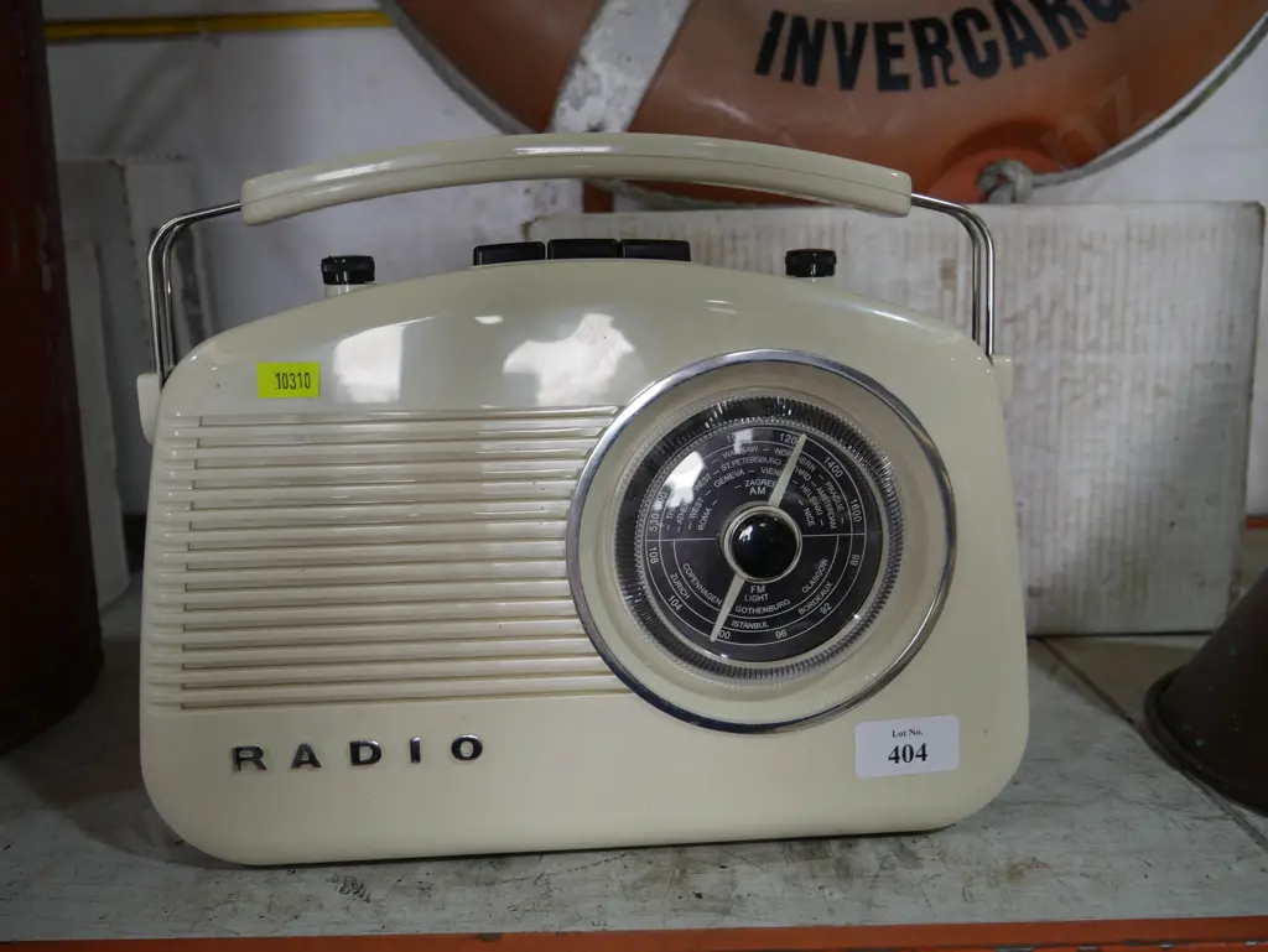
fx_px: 1173
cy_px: 476
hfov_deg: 56.8
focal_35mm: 32
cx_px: 634
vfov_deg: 44.2
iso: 200
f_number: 3.6
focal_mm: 16
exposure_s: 1/80
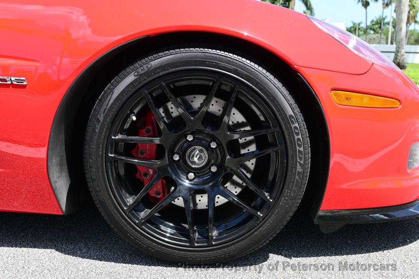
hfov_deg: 48.7
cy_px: 140
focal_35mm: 40
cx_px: 210
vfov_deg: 33.6
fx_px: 462
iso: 100
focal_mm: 26.5
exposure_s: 1/160
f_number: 6.3
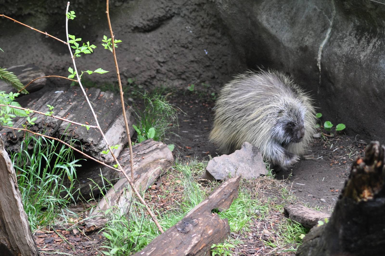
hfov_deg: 19.5
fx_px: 1122
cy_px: 128
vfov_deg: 13.0
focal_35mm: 105
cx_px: 192
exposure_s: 1/250
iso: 560
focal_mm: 70
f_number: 4
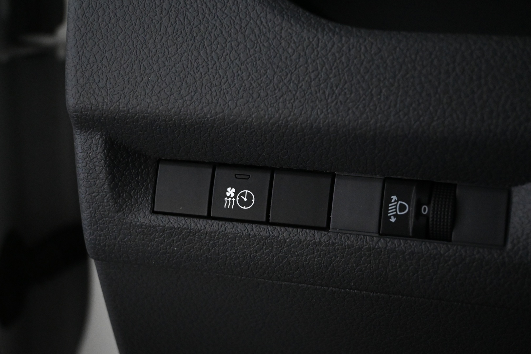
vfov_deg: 24.4
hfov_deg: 35.9
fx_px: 819
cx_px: 266
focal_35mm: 56
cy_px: 177
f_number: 5.3
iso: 5600
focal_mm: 37
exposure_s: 1/60
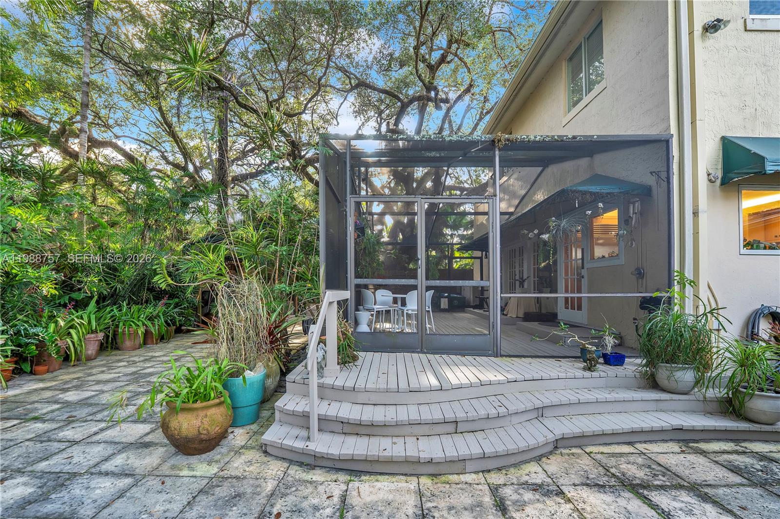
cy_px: 260
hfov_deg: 104.3
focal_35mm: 14
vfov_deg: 81.2
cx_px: 390
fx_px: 303
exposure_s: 1/160
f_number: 4
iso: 320
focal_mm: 14
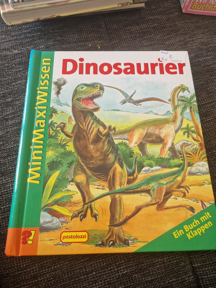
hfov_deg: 58.9
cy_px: 144
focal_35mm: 23
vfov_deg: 73.9
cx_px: 108
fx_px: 191
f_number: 1.8
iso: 50
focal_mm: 5.4
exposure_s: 1/100
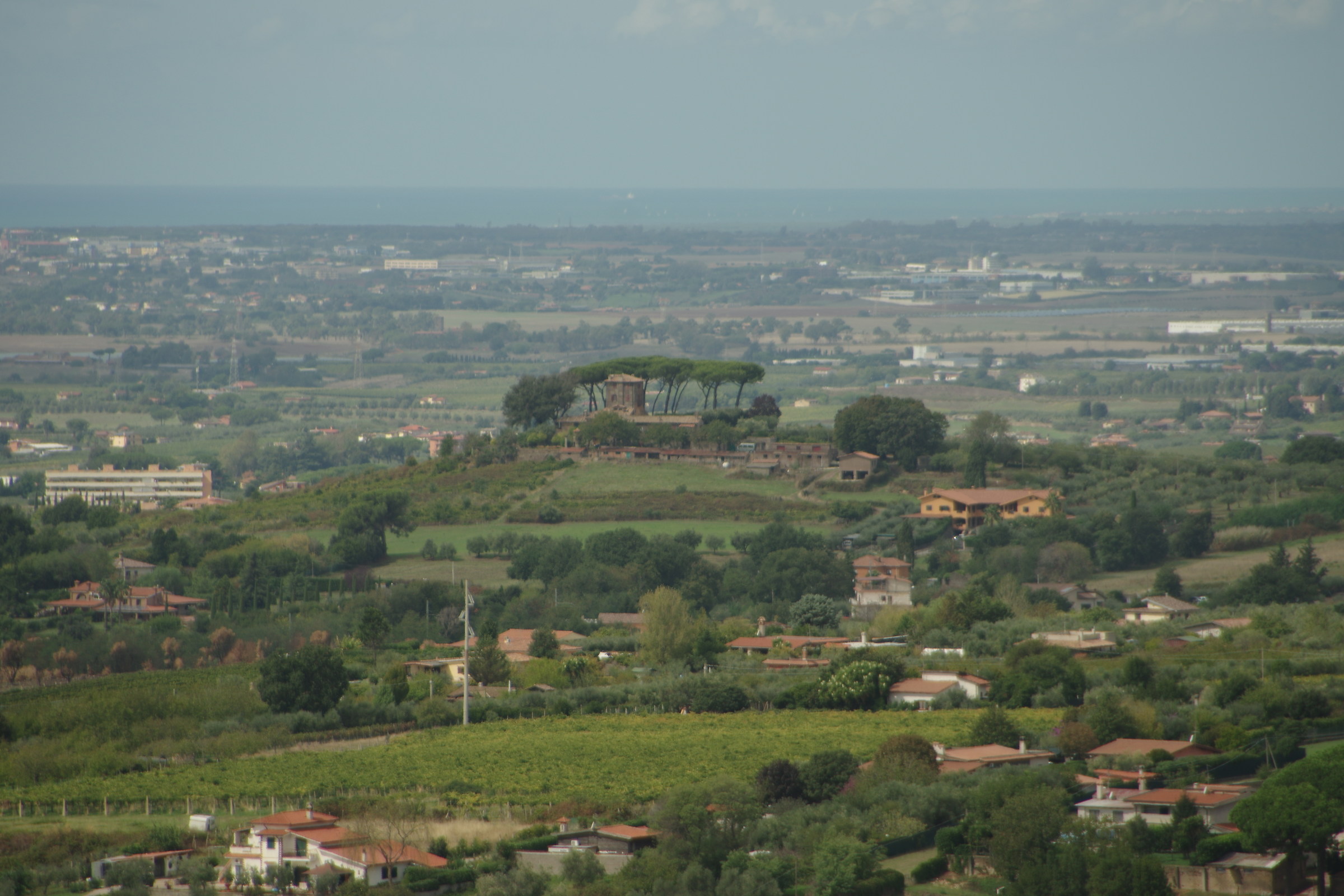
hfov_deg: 6.9
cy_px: 448
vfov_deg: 4.6
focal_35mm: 300
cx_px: 672
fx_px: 11199
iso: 100
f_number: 5.6
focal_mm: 200
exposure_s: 1/500
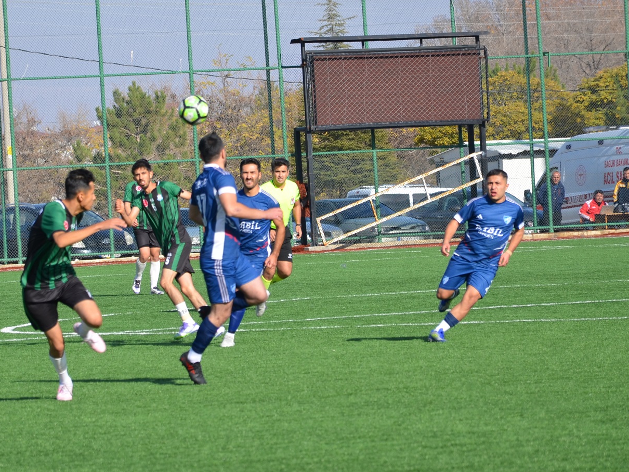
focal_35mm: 333
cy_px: 178
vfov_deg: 4.5
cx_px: 209
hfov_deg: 5.9
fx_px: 6052
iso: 200
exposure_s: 1/640
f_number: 6.3
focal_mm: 140
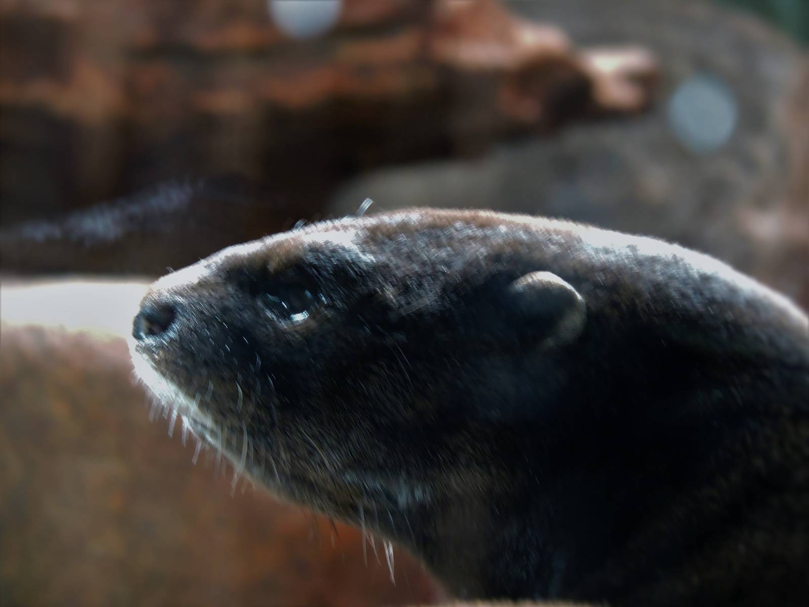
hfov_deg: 2.8
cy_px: 304
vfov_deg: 2.1
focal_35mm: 700
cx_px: 404
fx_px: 16359
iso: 800
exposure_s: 1/15
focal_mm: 124.9
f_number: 5
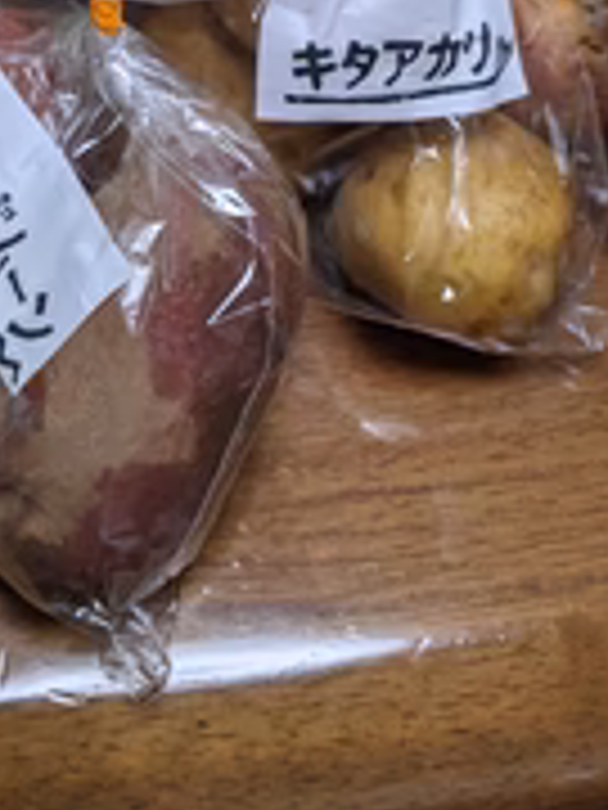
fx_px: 1405
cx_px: 225
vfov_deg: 30.6
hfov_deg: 24.3
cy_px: 63
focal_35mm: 60
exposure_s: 1/59.9
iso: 62
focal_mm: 4.44
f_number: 1.8
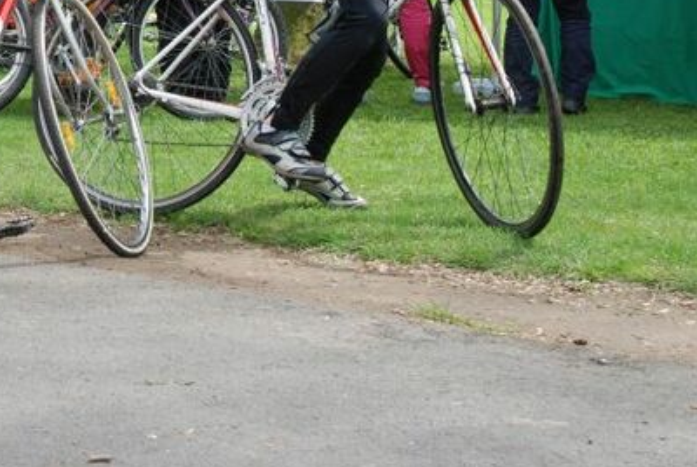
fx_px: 2158
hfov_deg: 17.8
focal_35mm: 111
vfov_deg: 12.0
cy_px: -125
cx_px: -52
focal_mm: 29
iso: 100
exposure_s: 1/160
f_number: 6.3
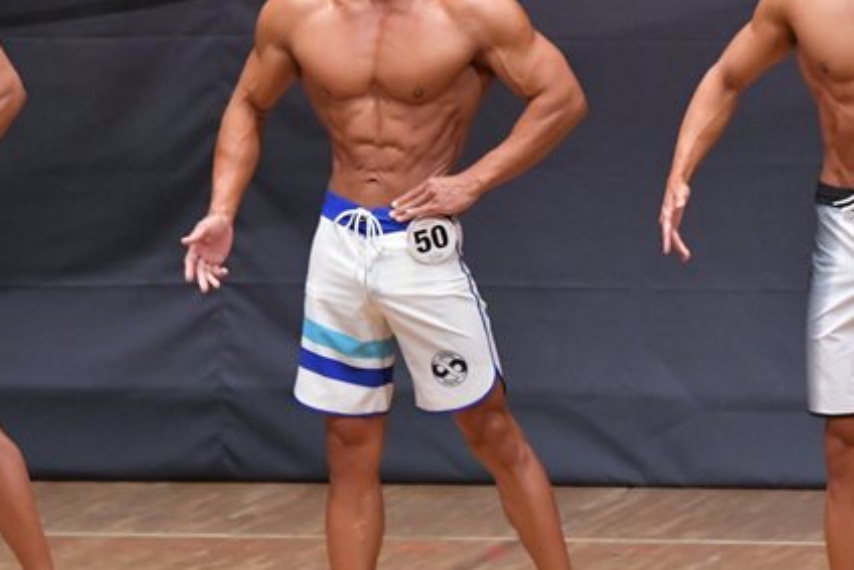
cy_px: 228
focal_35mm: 493
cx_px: 583
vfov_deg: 2.8
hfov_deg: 4.2
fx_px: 11698
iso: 6400
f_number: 5.6
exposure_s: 1/400
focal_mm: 180
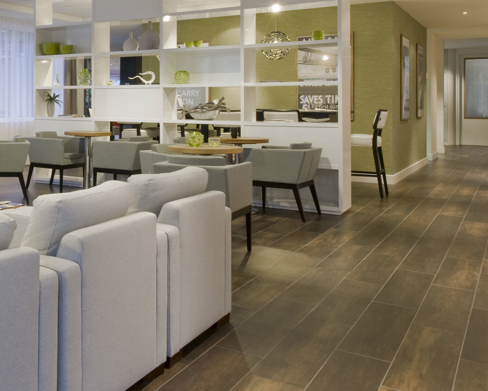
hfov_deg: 40.2
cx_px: 40
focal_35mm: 42
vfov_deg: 35.0
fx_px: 607
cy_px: 104
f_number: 20
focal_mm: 24
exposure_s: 5
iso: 200
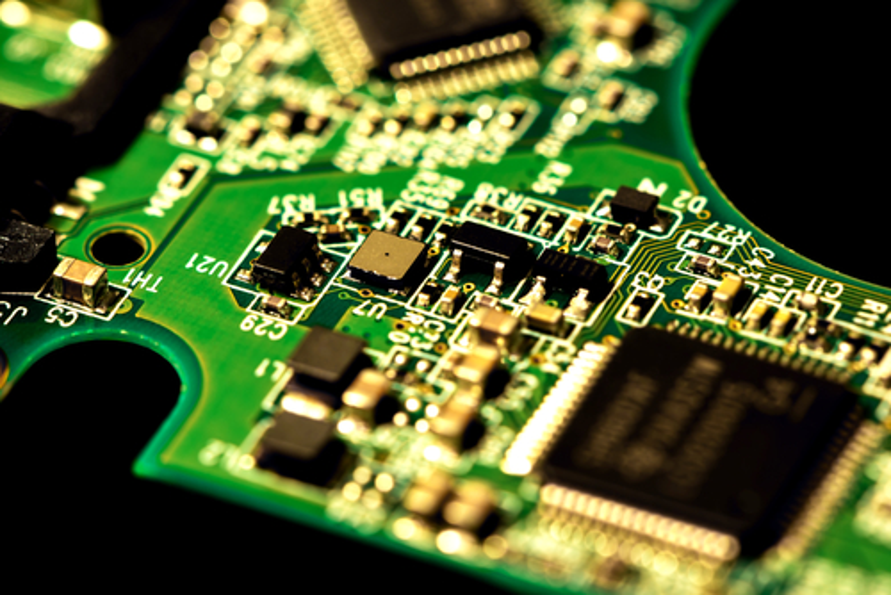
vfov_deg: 13.1
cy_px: 298
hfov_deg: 19.4
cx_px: 446
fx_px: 2600
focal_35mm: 105
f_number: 13
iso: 50
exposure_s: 3
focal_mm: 105
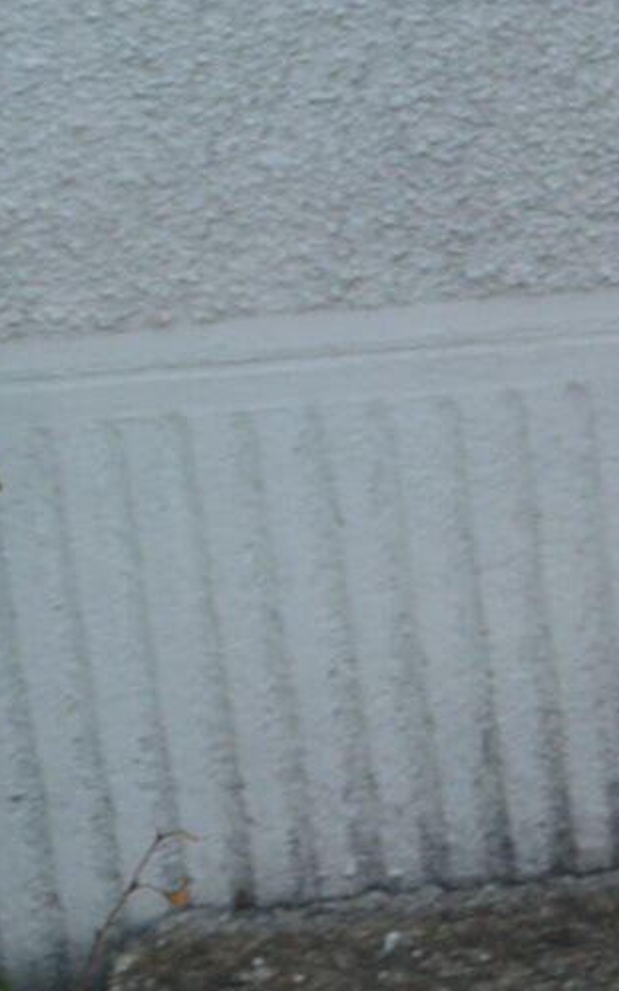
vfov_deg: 10.7
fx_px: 5214
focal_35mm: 193
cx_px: 1970
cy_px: -189
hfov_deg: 6.2
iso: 200
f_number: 6.3
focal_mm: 21
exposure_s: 1/160
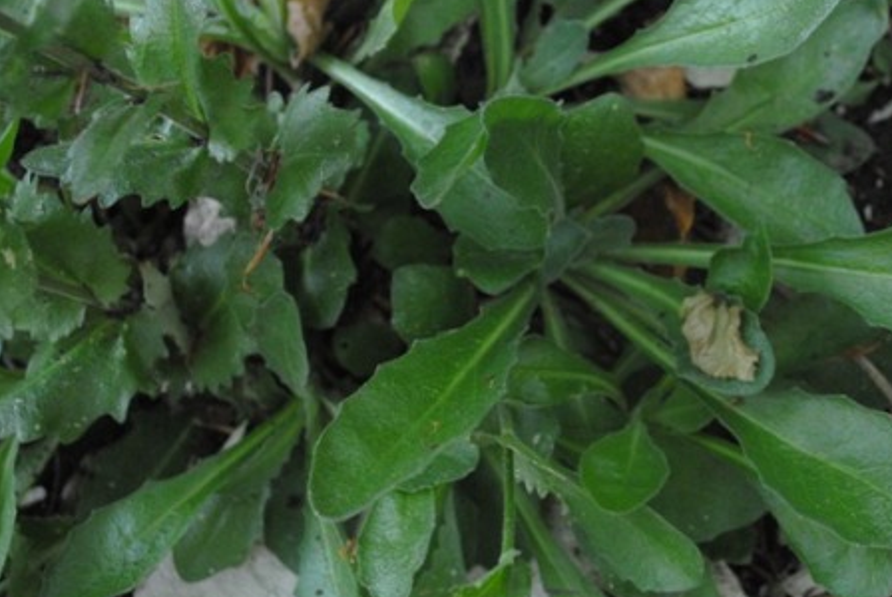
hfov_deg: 25.3
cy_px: 253
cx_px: 547
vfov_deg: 17.2
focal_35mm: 80
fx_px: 1979
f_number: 5
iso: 800
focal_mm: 35
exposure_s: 1/200
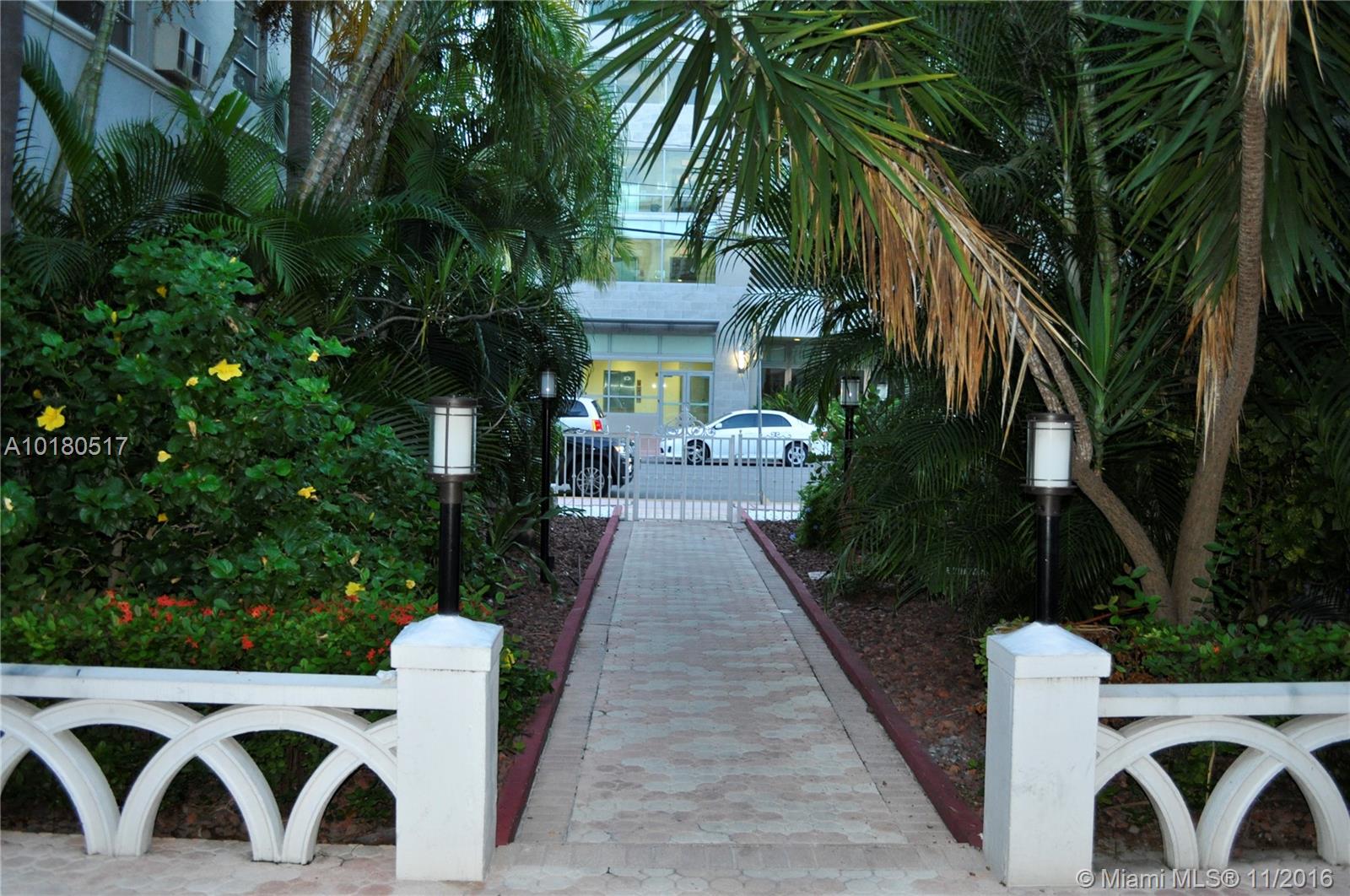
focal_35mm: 30
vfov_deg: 43.5
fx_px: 1123
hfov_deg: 62.0
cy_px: 448
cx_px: 675
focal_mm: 20
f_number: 3.8
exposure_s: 1/60
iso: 800
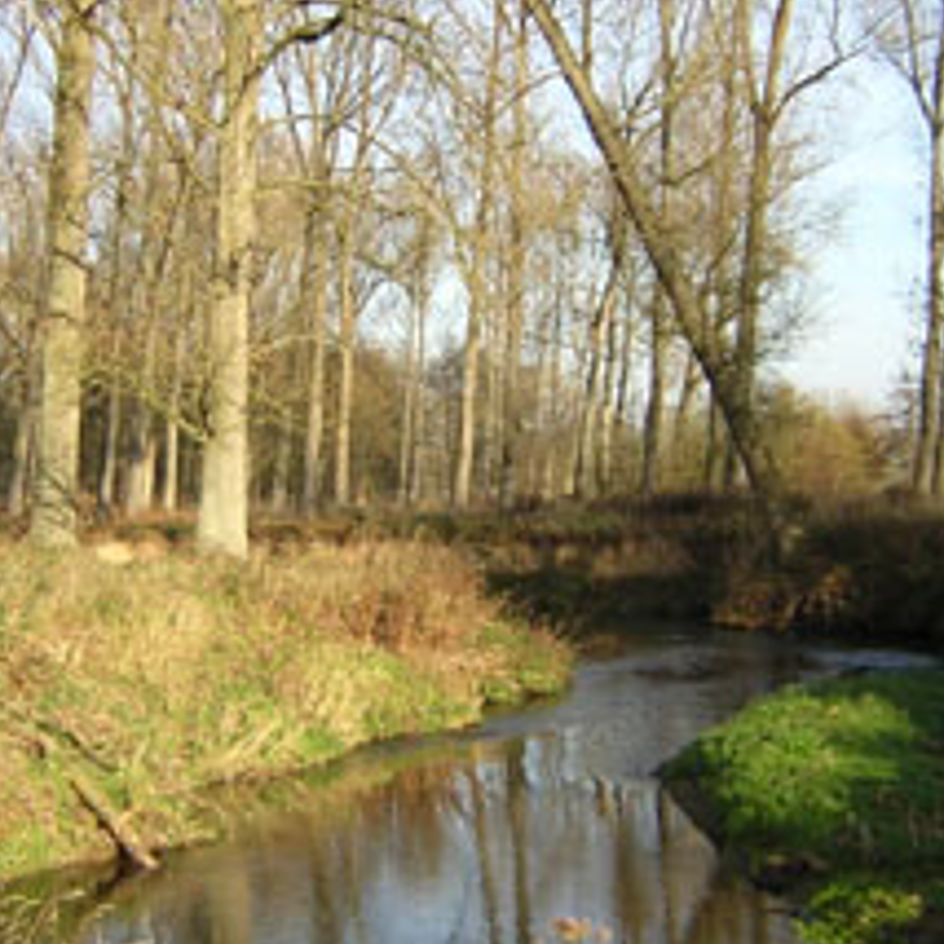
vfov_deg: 25.7
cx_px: 419
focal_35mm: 67
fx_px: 2067
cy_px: 393
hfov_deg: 25.7
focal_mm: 4.7
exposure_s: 1/404
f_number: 2.6
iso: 100
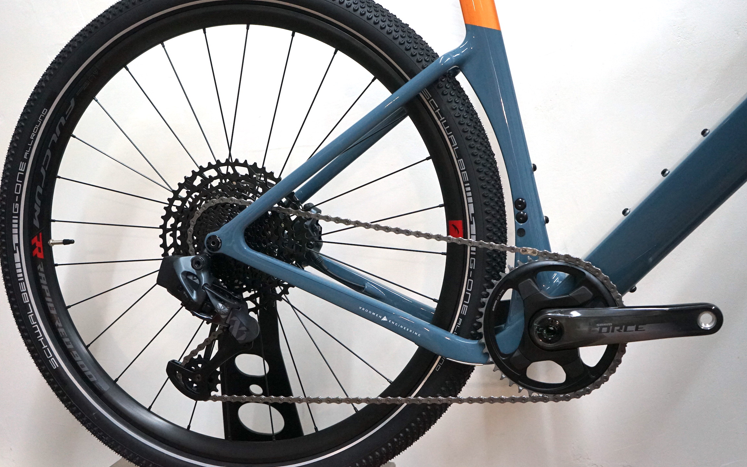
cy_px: 225
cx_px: 374
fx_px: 998
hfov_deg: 41.1
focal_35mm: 49
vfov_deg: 26.3
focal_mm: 48
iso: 3200
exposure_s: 1/160
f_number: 4.5
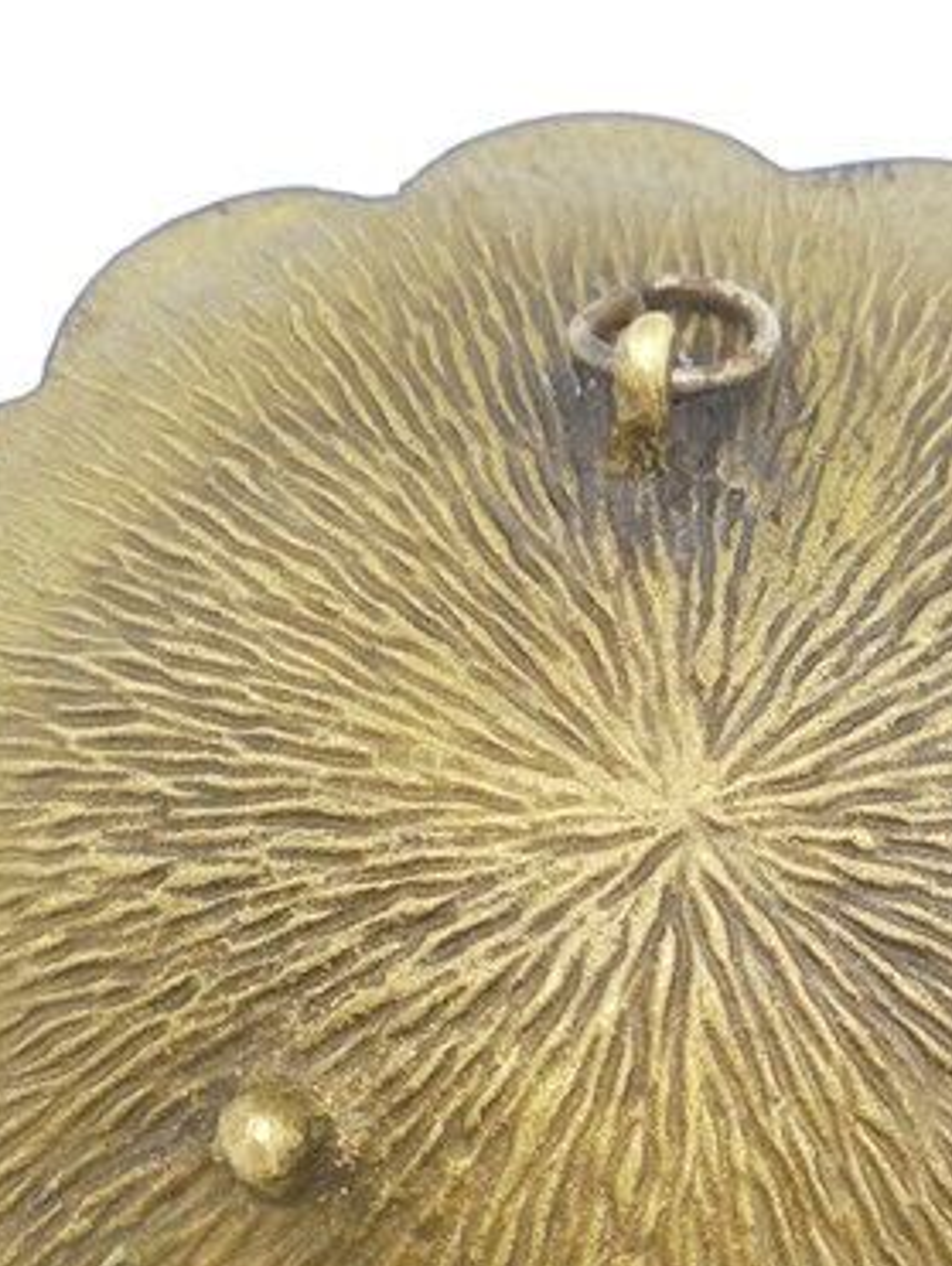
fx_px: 2306
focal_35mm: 63
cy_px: 853
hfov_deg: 23.0
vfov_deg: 30.4
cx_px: 756
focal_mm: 4.6
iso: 100
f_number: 3.5
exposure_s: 1/100
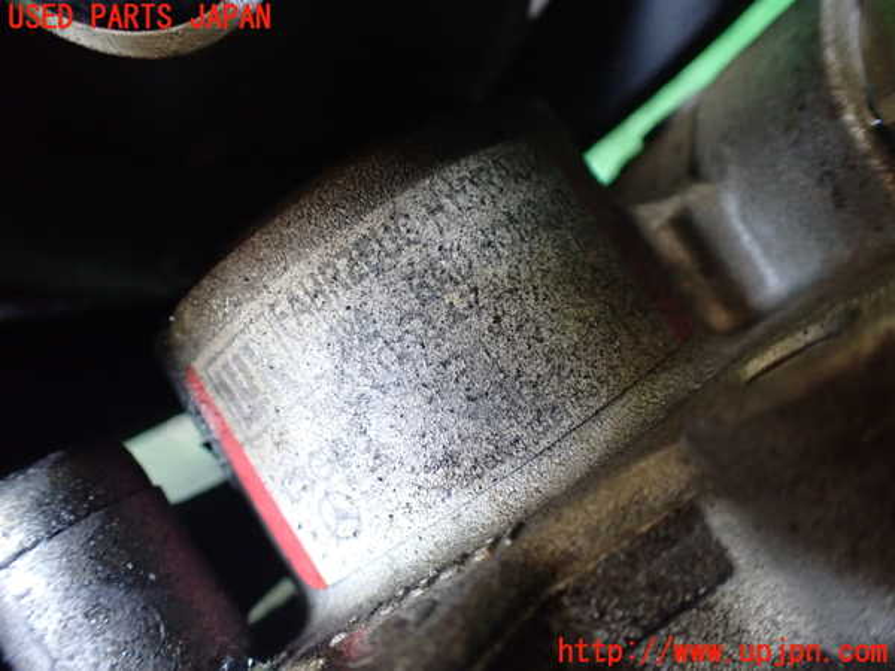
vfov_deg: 46.8
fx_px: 776
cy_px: 336
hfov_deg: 60.0
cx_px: 448
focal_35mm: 30
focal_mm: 5.4
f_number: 2.3
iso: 800
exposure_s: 1/40
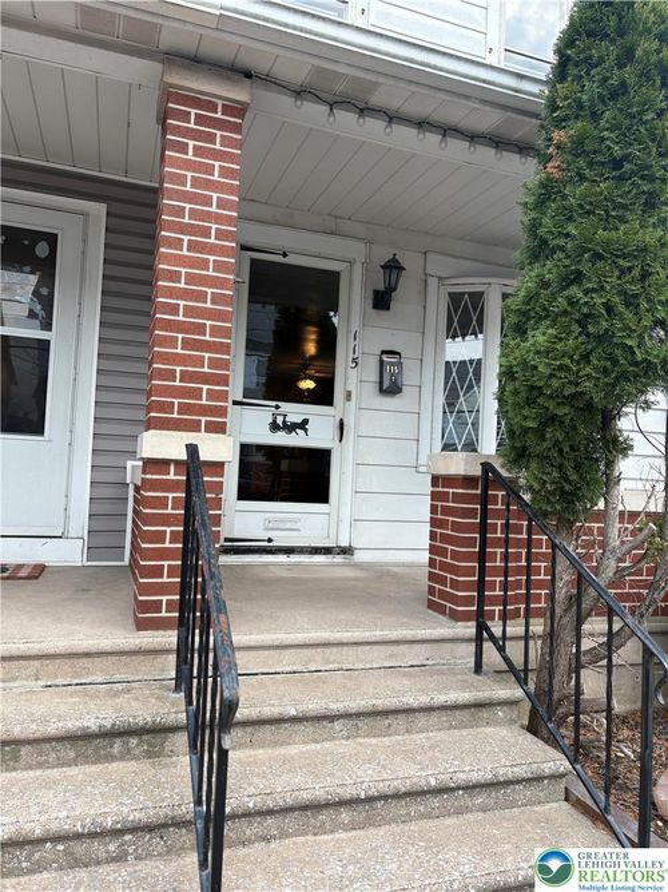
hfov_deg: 53.0
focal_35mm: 26
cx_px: 334
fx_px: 669
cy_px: 446
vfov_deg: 67.3
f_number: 1.6
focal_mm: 5.96
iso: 40
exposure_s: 1/241
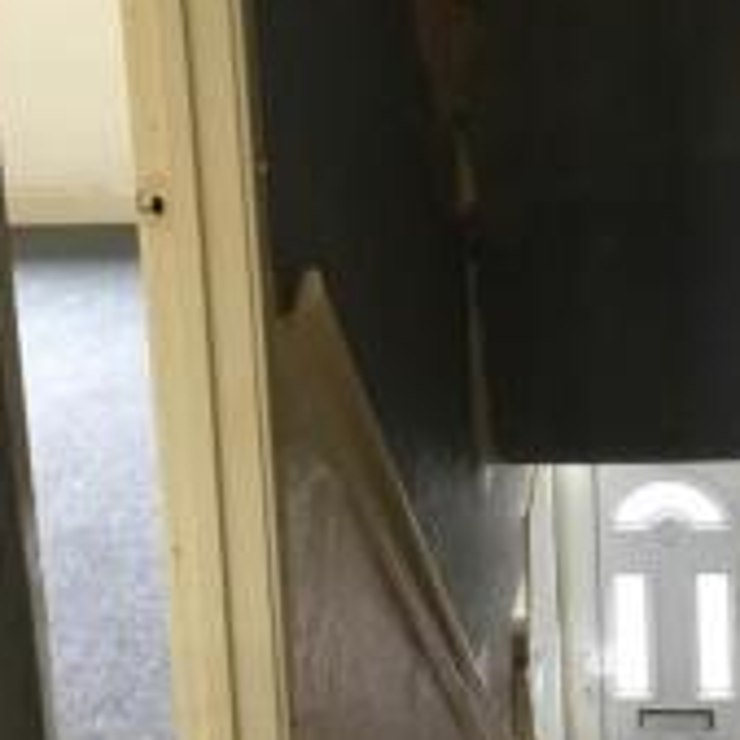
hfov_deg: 23.9
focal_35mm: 71
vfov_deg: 23.7
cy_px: 72
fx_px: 1717
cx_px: 609
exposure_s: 1/17
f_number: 2.4
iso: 200
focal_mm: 3.3
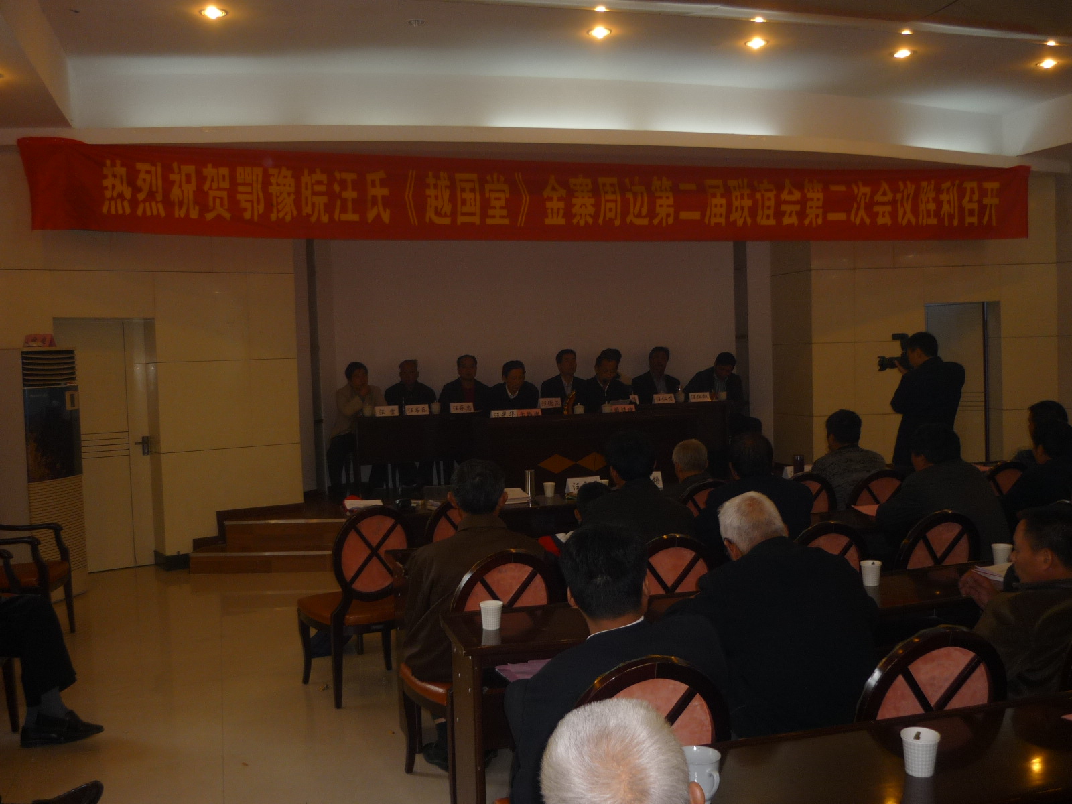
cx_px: 536
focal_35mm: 33
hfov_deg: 55.4
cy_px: 402
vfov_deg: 42.9
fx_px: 1022
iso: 100
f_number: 2.8
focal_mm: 5.5
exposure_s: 1/30
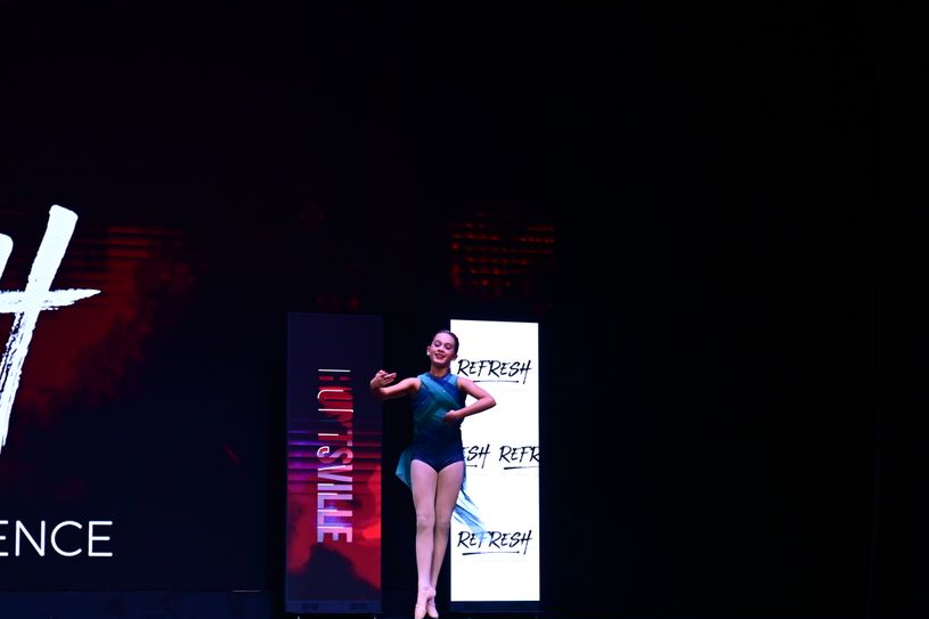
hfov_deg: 23.1
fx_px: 2270
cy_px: 355
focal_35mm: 88
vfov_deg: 15.5
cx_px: 528
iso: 4000
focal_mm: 70
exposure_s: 1/800
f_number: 3.2
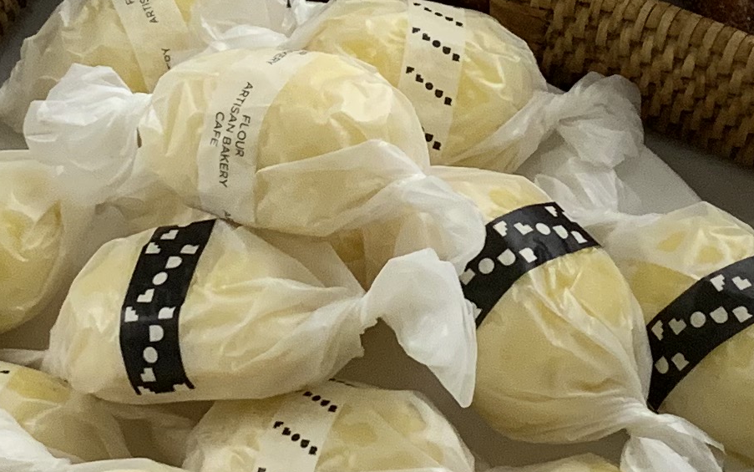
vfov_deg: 10.4
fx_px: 2528
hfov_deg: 16.9
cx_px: 306
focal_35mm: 123
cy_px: -167
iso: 250
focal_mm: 4.25
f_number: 1.8
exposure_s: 1/60
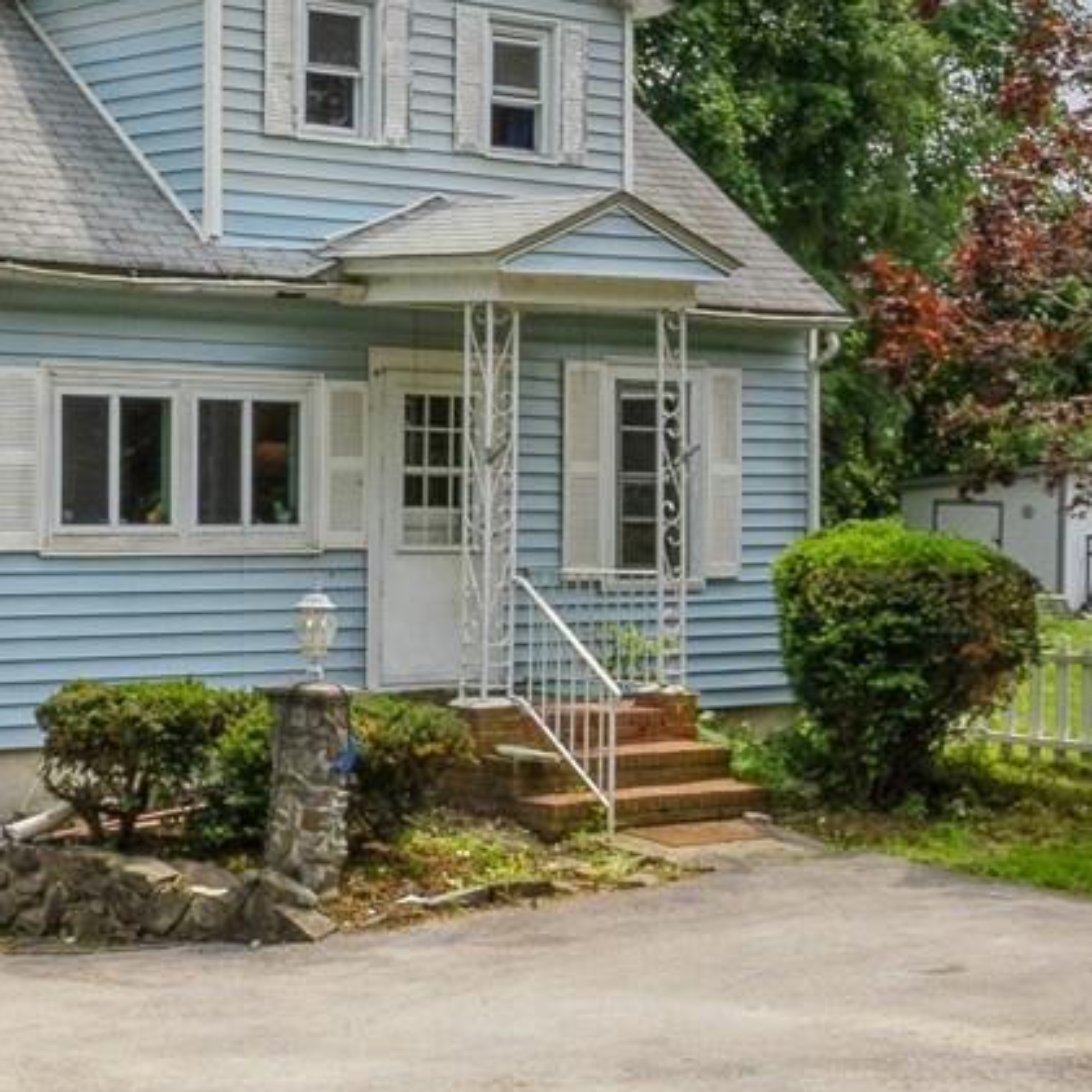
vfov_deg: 20.2
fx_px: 3069
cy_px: 457
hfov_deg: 20.1
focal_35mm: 86
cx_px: 368
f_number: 8
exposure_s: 1/500
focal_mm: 10
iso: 200
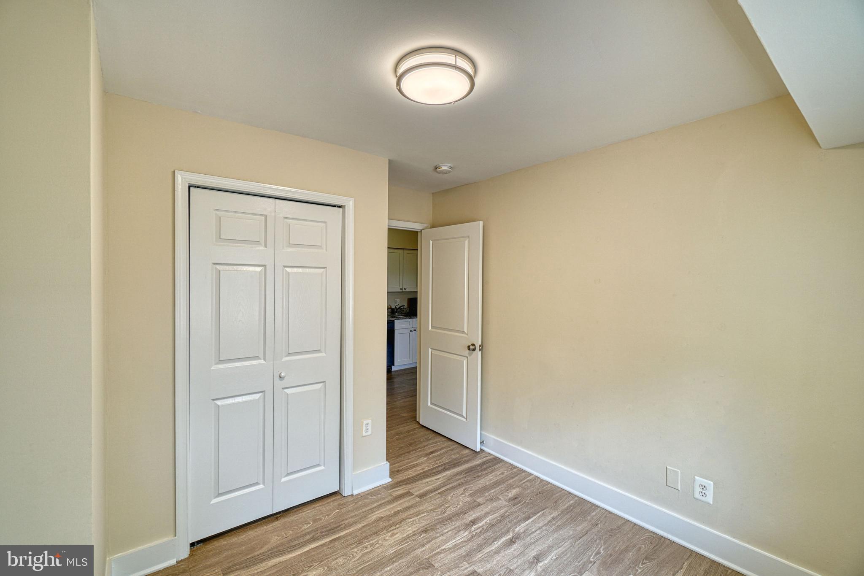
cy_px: 288
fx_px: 360
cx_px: 432
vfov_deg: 77.3
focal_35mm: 15
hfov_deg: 100.4
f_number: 7.1
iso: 200
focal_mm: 10
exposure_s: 1/100
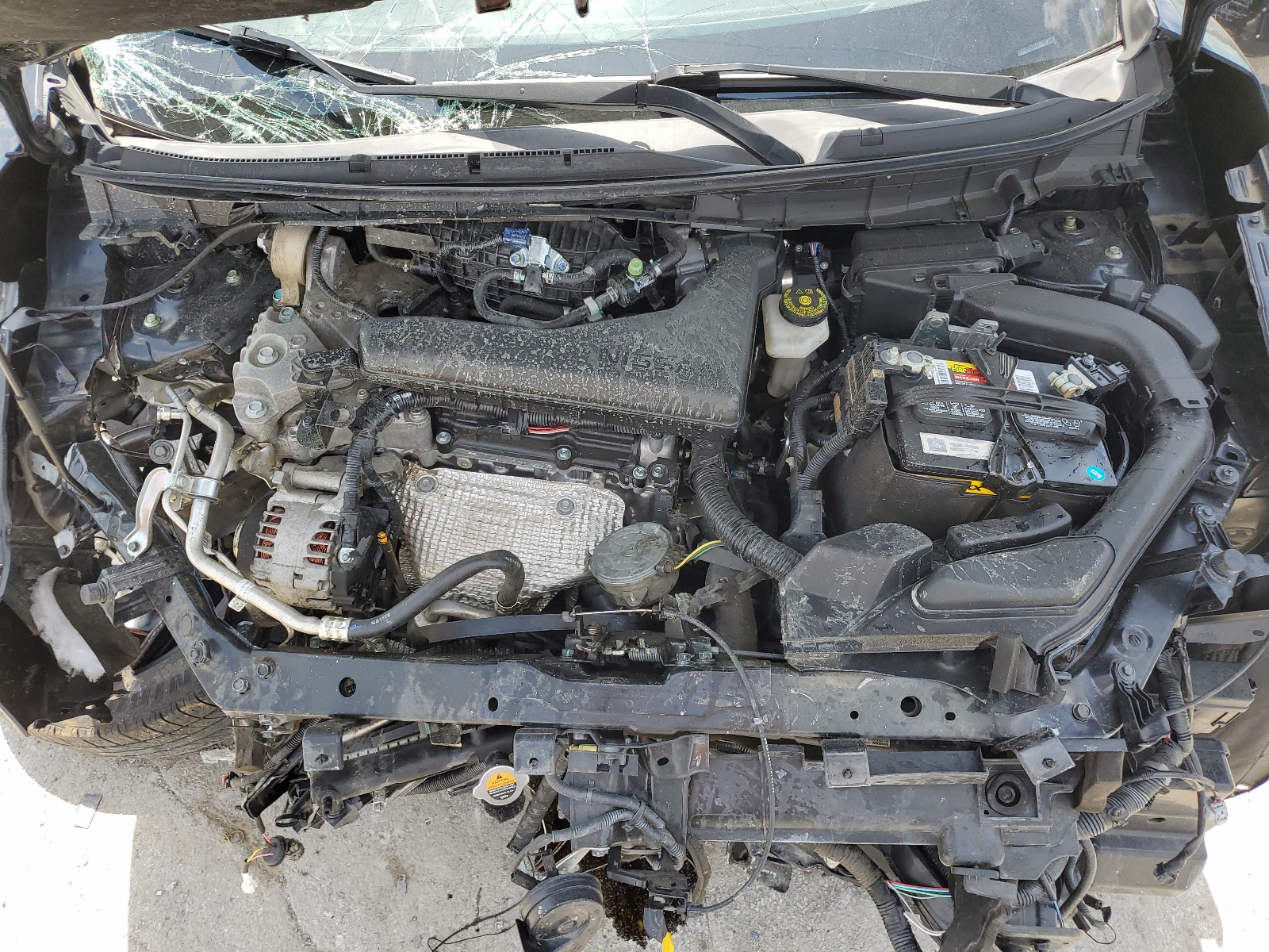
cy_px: 476
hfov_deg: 67.3
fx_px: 953
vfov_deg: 53.1
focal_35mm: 26
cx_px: 634
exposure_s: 1/714
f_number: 1.5
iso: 50
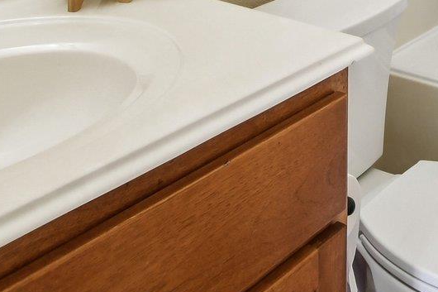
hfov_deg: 33.3
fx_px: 705
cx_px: 361
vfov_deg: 17.9
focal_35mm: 58
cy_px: -257
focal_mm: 10
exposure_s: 1/13
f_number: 8
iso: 400
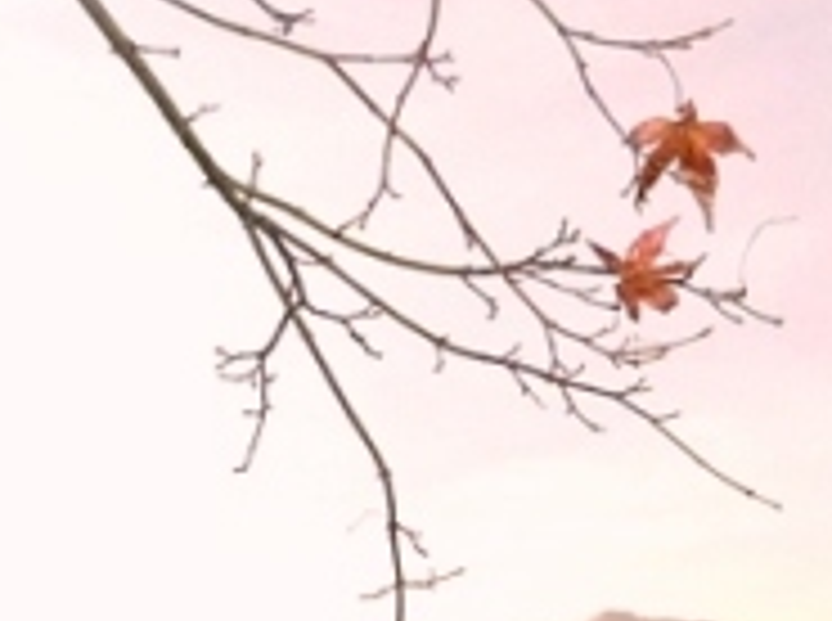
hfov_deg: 13.7
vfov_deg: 10.3
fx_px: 3430
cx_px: 720
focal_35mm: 143
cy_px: 616
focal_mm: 5.5
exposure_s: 1/500
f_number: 2.8
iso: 100
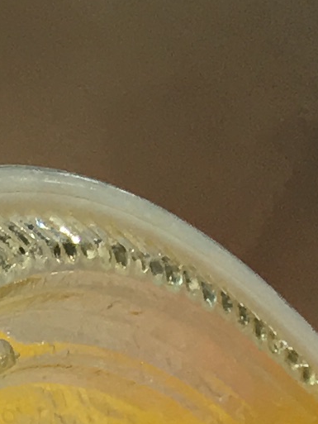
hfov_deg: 6.3
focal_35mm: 228
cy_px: 1570
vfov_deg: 7.0
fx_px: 2792
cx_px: -343
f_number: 2.2
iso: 25
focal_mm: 4.15
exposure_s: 1/2747
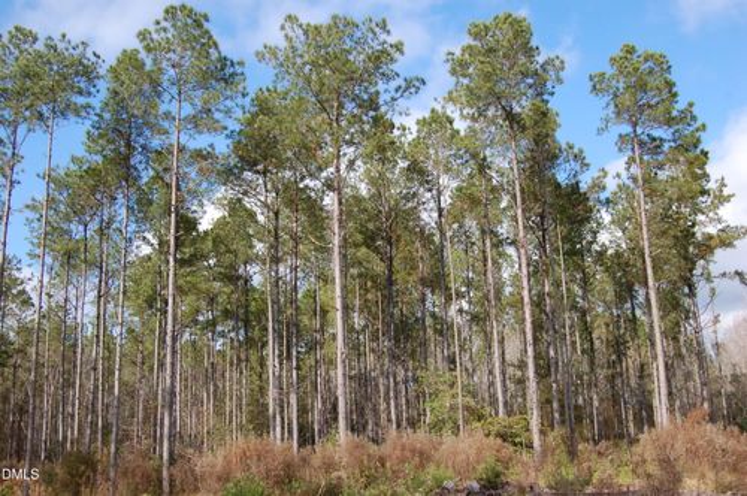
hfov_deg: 49.6
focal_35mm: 39
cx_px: 374
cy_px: 248
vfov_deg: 34.1
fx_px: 808
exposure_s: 1/250
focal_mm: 26
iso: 200
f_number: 8
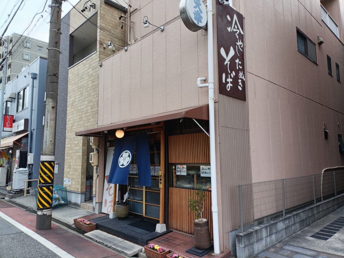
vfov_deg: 54.9
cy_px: 129
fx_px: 248
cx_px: 172
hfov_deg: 69.4
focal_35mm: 25
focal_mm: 4.7
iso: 50
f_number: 1.7
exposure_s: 1/126
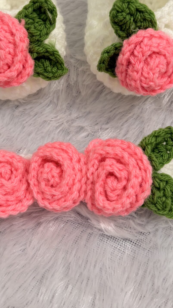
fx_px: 416
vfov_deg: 40.3
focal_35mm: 51
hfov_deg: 23.5
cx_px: 79
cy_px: 113
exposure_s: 1/50
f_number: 1.6
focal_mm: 5.96
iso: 64
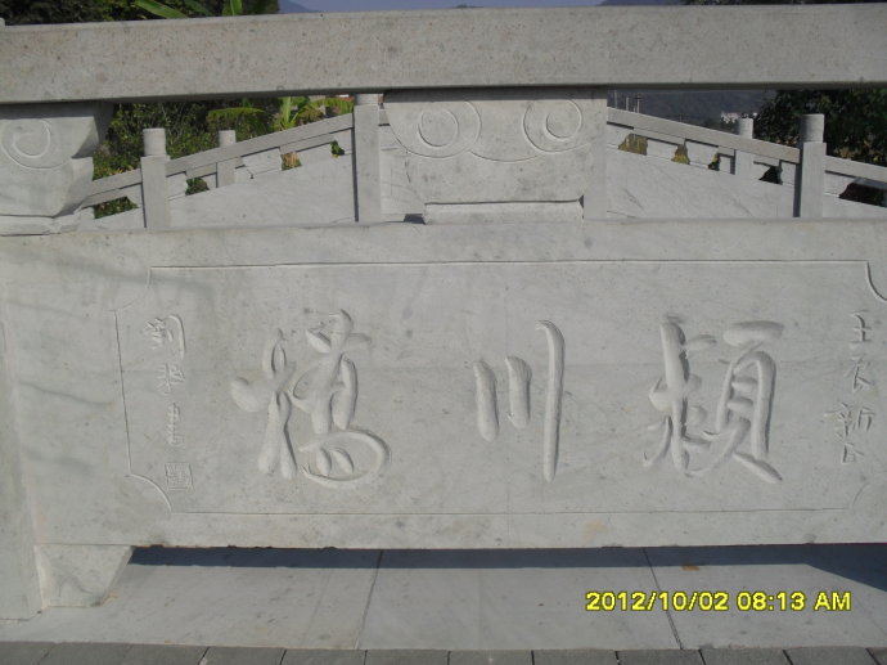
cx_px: 444
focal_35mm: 35
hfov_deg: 52.6
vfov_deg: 40.7
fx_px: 897
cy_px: 332
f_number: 8.4
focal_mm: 6.3
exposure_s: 1/350
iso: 100
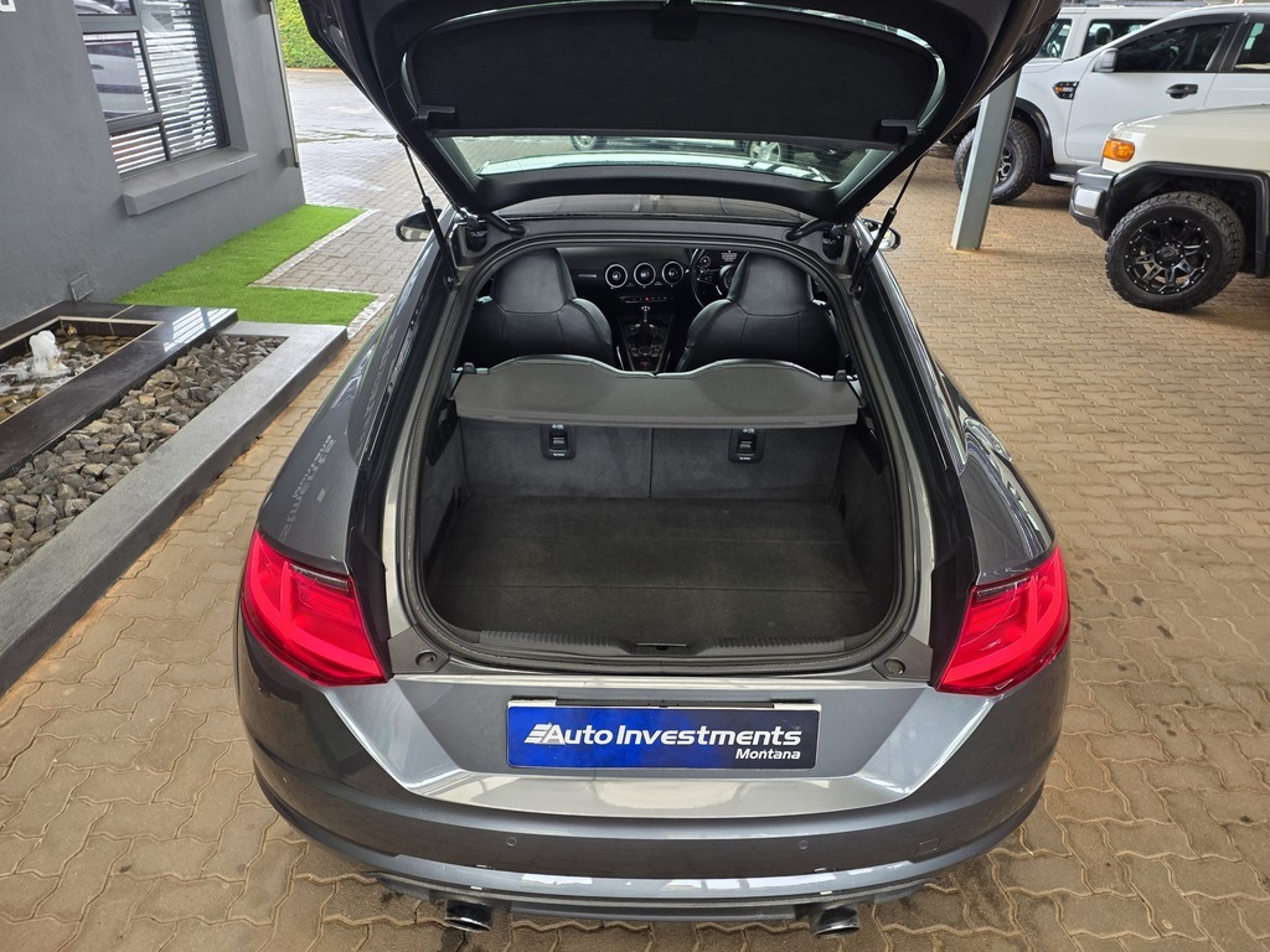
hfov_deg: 73.9
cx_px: 635
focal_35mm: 23
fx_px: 844
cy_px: 476
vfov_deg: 58.9
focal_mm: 6.25
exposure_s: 1/180
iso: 200
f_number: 1.7
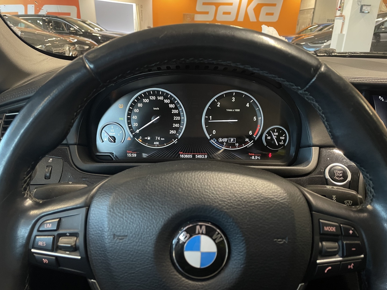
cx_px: 194
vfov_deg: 53.1
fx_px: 291
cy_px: 145
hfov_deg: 67.3
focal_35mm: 26
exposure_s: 1/56
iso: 320
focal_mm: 4.2
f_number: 1.6
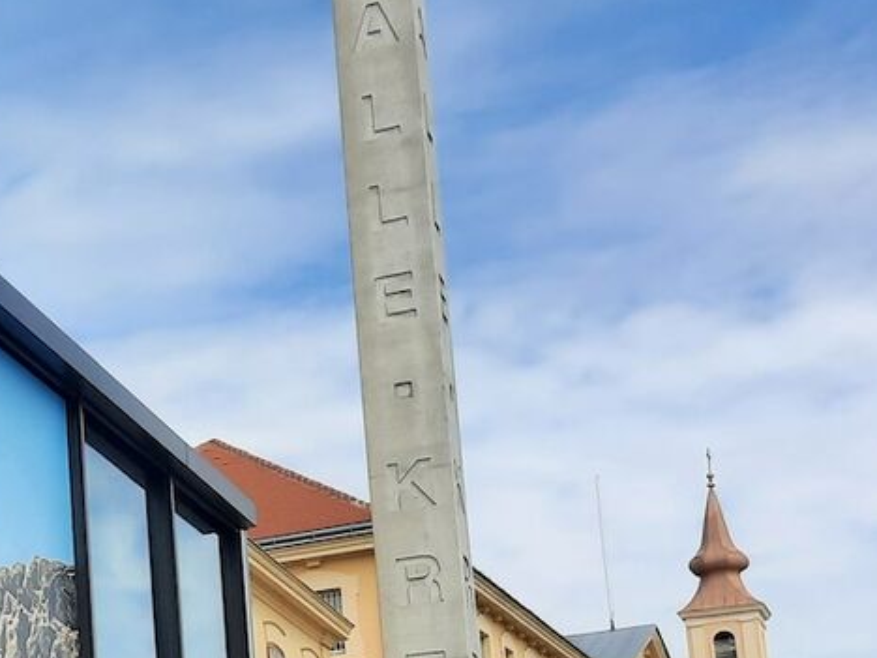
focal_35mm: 77
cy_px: 731
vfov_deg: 18.4
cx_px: -388
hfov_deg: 21.7
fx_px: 1951
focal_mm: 4.6
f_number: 2
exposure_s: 1/858
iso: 32
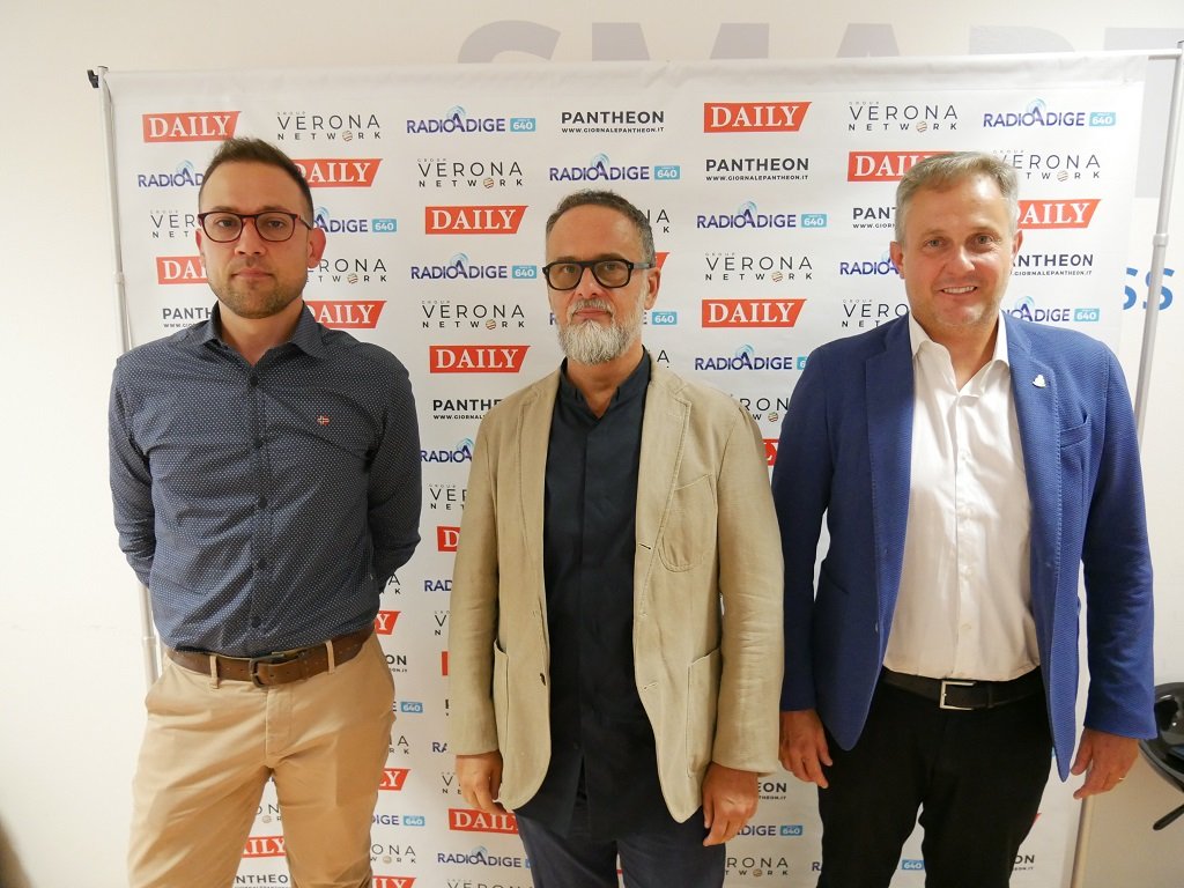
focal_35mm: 24
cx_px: 592
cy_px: 444
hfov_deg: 71.6
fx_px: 821
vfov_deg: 56.8
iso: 3200
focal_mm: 12
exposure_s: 1/50
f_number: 3.5
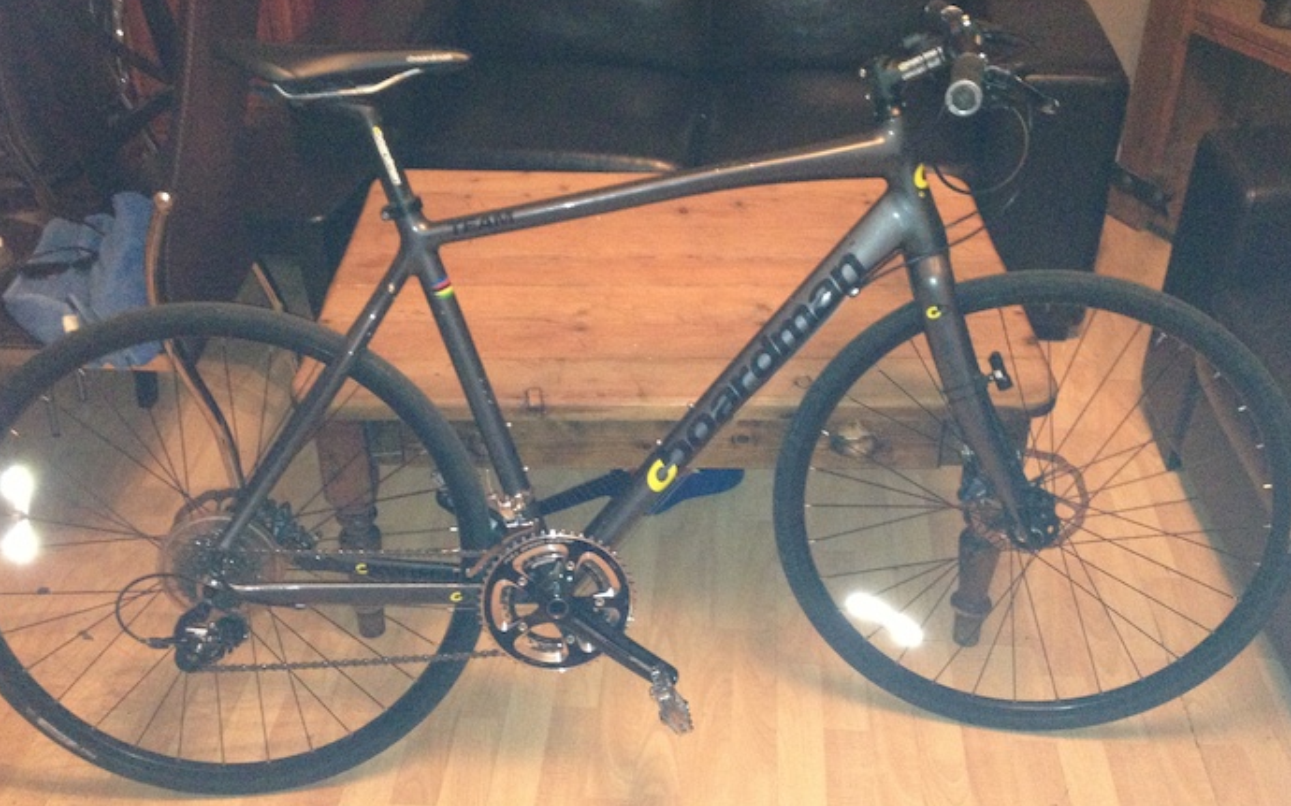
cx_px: 651
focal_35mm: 43
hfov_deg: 46.2
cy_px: 417
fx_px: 1513
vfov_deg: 29.8
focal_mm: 4.28
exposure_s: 1/16
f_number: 2.4
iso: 400
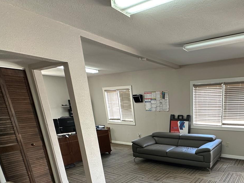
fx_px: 169
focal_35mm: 24
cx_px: 186
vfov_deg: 52.3
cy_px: 152
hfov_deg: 66.6
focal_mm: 2.22
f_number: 2.2
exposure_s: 1/60
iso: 200
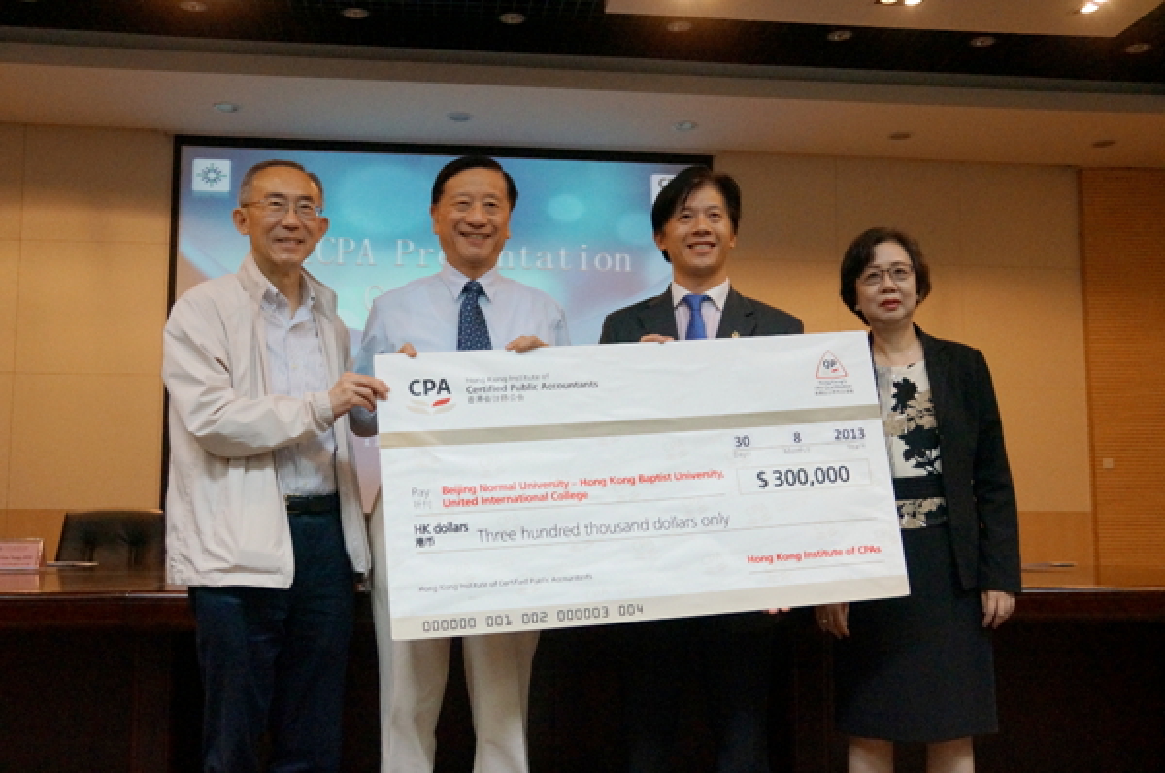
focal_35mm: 36
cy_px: 386
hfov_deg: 53.2
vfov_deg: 36.8
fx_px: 1163
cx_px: 582
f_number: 4
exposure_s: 1/80
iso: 3200
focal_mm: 24
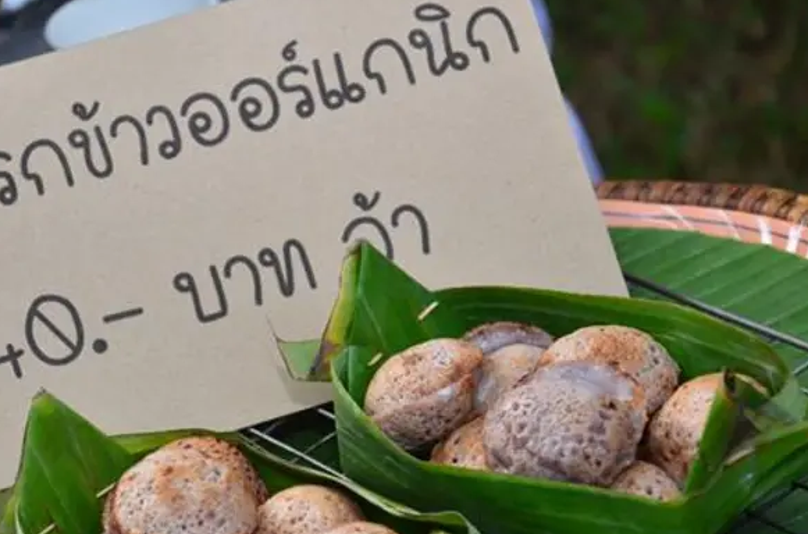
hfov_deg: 15.4
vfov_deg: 10.2
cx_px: 302
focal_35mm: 133
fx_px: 2977
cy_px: 341
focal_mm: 66
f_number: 6.3
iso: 500
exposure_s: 1/250
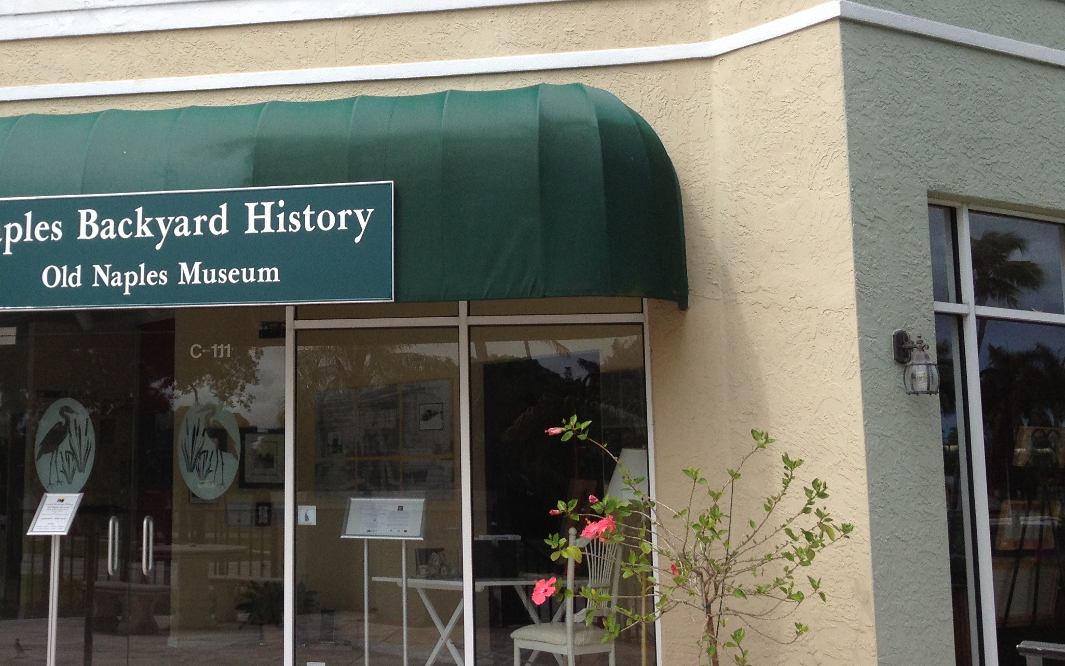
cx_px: 227
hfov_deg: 33.6
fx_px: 1713
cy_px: 226
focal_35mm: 59
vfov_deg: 21.9
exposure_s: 1/1453
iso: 50
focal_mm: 4.28
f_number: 2.4
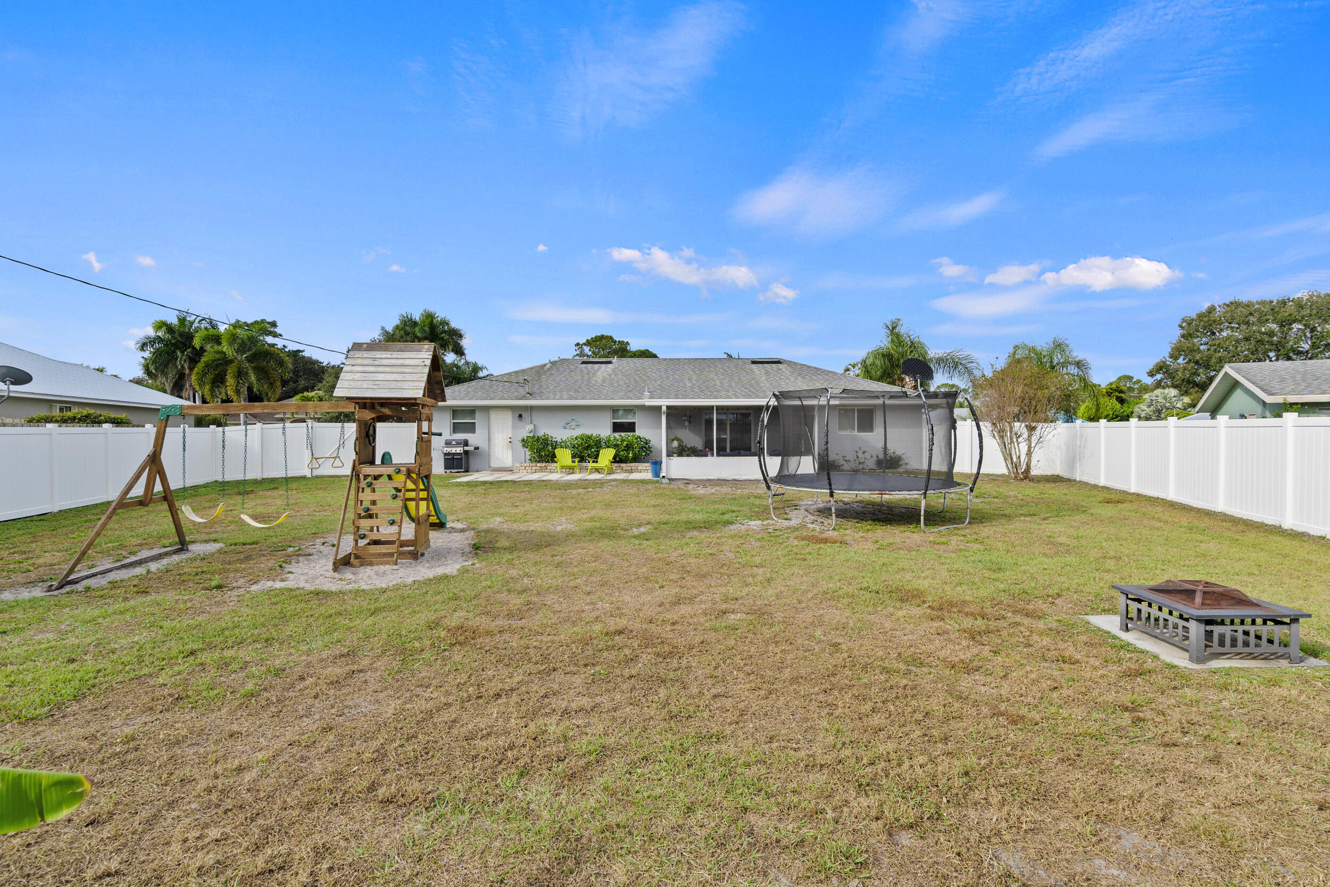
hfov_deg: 96.7
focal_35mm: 16
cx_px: 665
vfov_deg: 73.8
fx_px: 591
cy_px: 444
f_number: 9
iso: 100
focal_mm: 16
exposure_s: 1/60
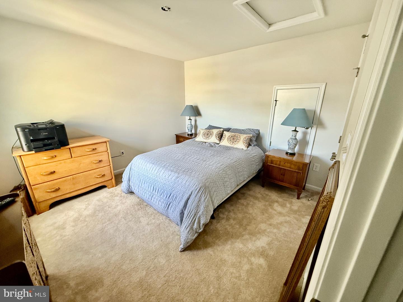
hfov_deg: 102.1
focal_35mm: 14
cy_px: 151
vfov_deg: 85.7
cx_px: 202
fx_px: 163
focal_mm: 2.22
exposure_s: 1/60
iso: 320
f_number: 2.2
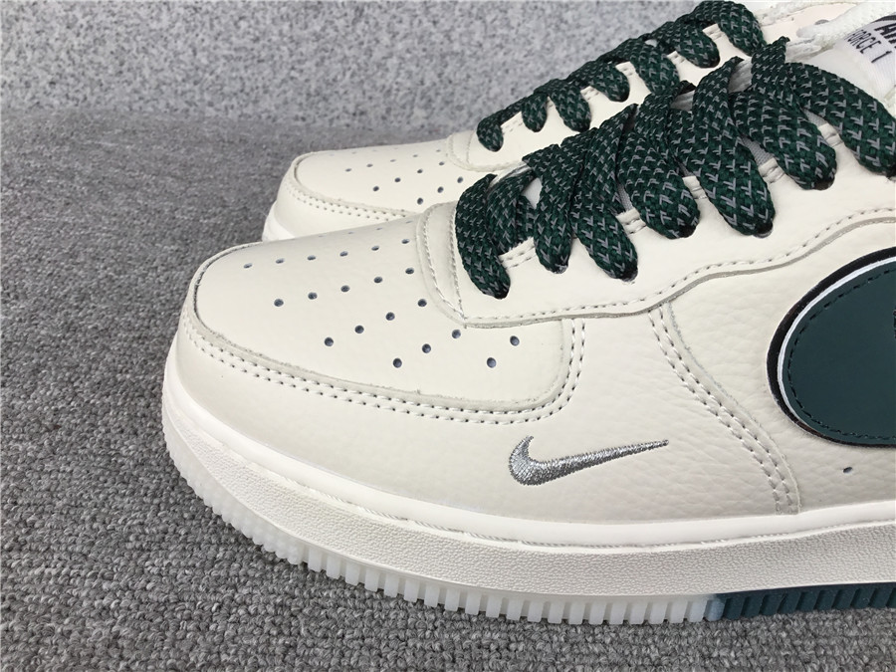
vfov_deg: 45.4
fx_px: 802
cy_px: 336
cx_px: 448
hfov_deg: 58.4
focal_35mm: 31
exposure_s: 1/221
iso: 25
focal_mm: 3.3
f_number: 2.4
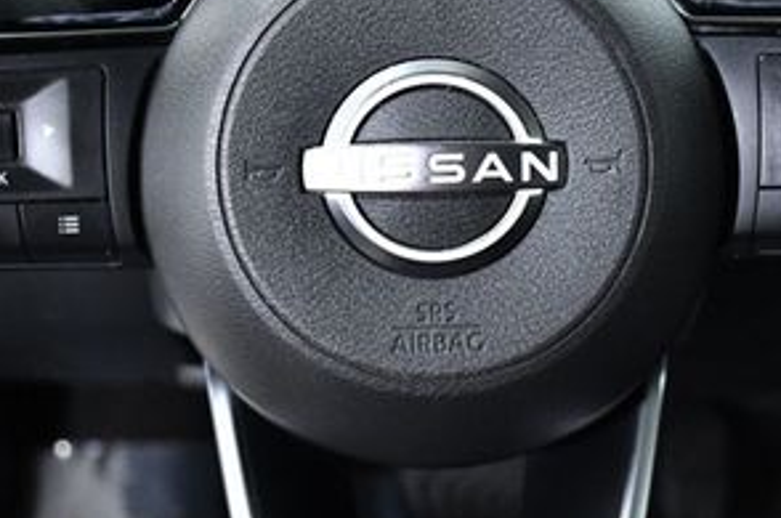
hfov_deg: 23.9
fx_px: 1841
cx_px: 441
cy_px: 311
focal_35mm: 85
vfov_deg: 16.0
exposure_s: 1/80
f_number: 4.5
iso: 2500
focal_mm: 26
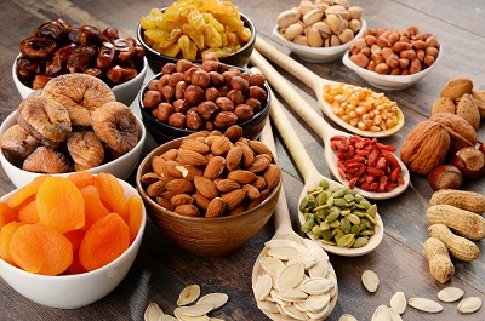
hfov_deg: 26.0
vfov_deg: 17.4
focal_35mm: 78
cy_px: 160
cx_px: 242
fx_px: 1049
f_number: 14
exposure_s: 1/125
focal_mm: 78
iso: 100
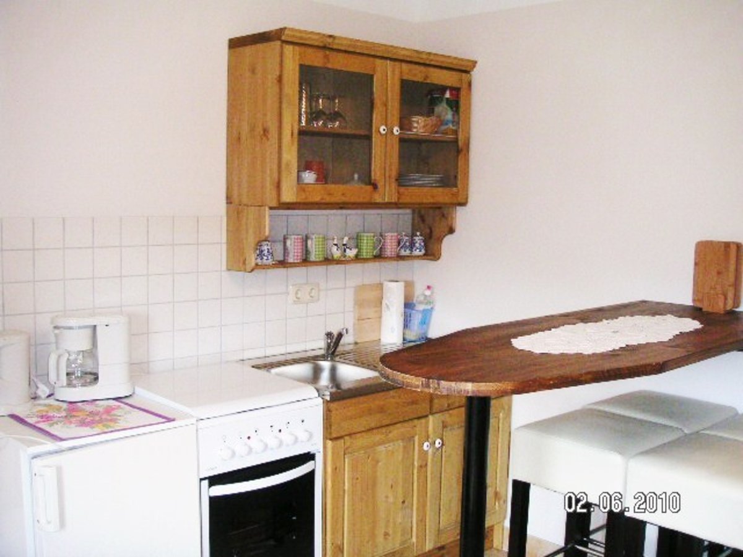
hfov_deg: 49.0
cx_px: 372
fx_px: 816
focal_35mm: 38
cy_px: 278
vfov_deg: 37.7
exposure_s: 1/45
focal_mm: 6
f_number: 2.8
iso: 160
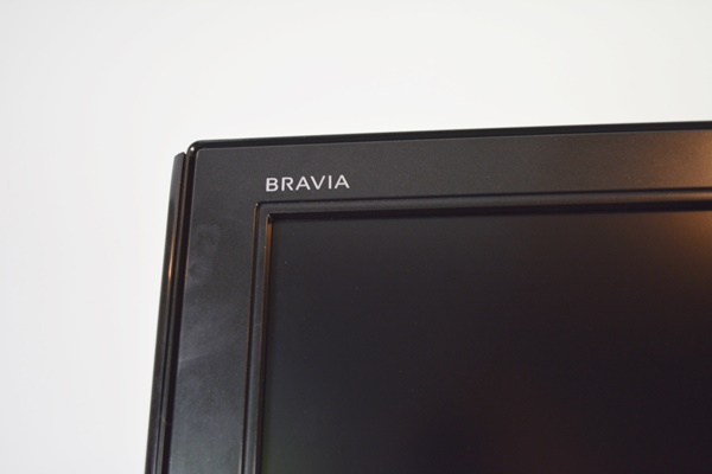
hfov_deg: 53.1
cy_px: 237
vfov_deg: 36.9
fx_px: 712
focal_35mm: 36
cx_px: 356
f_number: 4
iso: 640
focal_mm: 24
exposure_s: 1/60
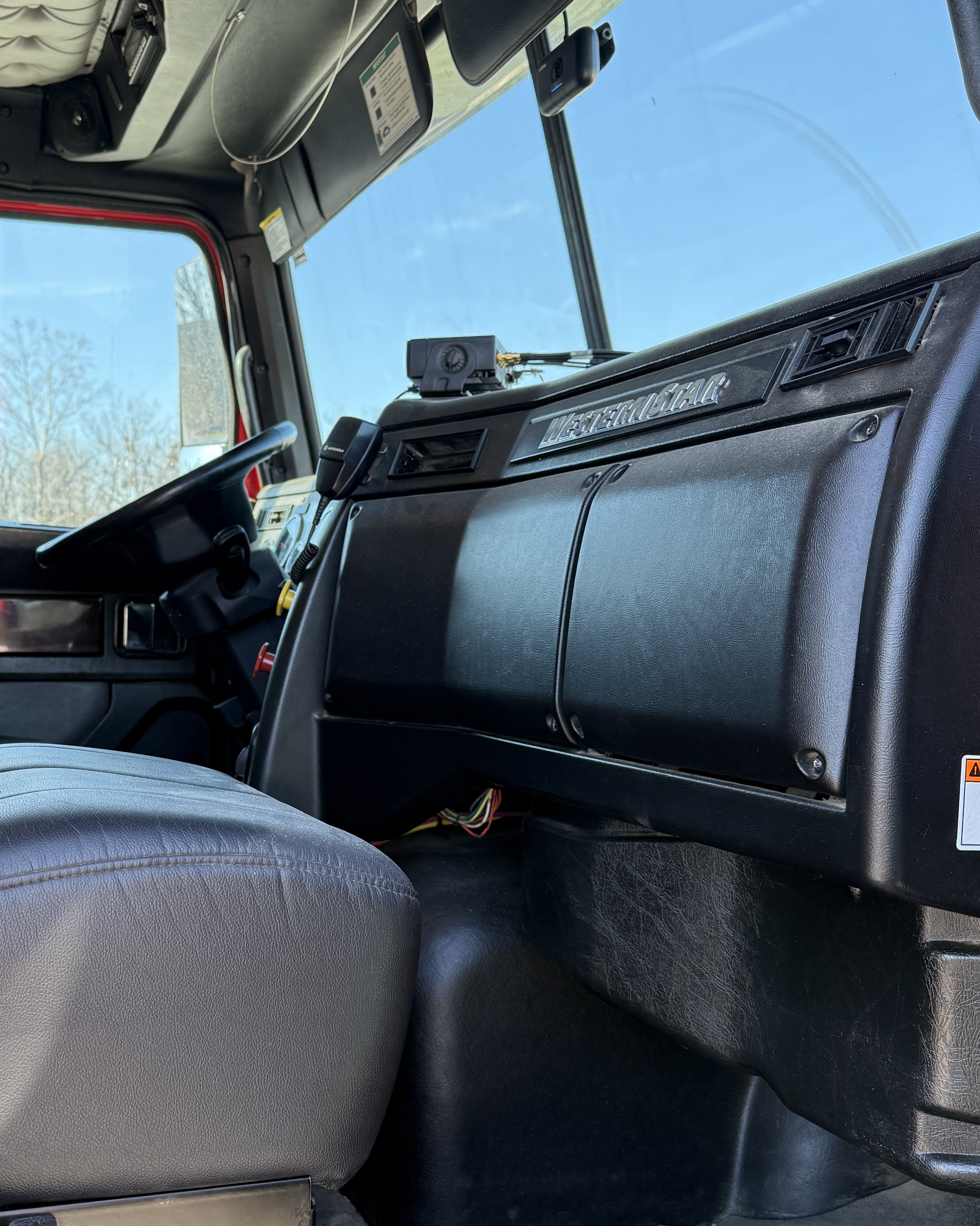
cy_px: 663
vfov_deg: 47.9
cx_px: 289
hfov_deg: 38.5
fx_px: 1378
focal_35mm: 38
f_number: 1.78
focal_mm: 6.76
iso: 100
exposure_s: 1/261
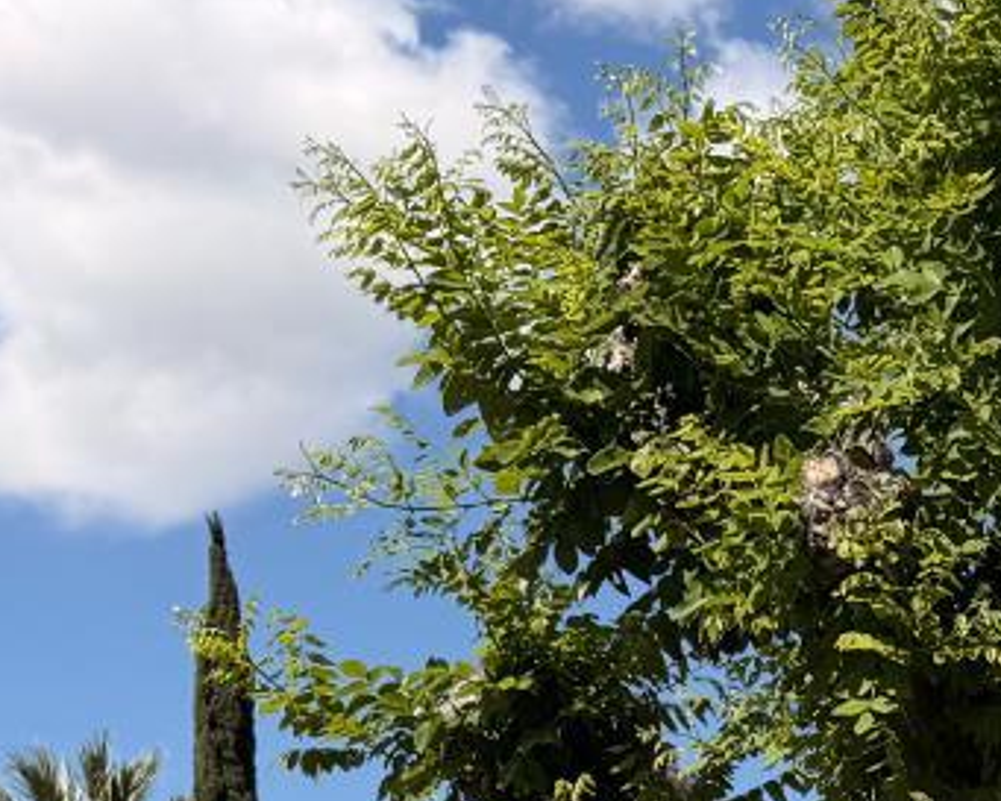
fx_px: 3052
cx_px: 1347
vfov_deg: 13.0
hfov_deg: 17.3
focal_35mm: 103
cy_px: 1595
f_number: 1.78
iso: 80
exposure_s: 1/4405
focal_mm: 6.76
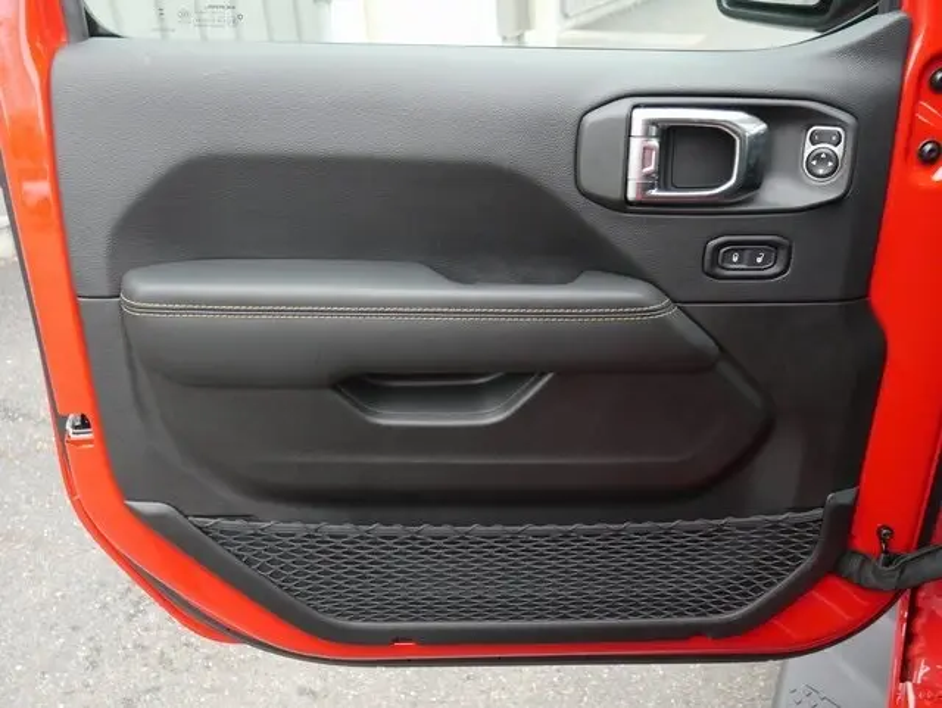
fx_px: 980
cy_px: 354
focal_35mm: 36
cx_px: 471
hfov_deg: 51.3
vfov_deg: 39.7
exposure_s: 1/60
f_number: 5
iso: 500
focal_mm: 18
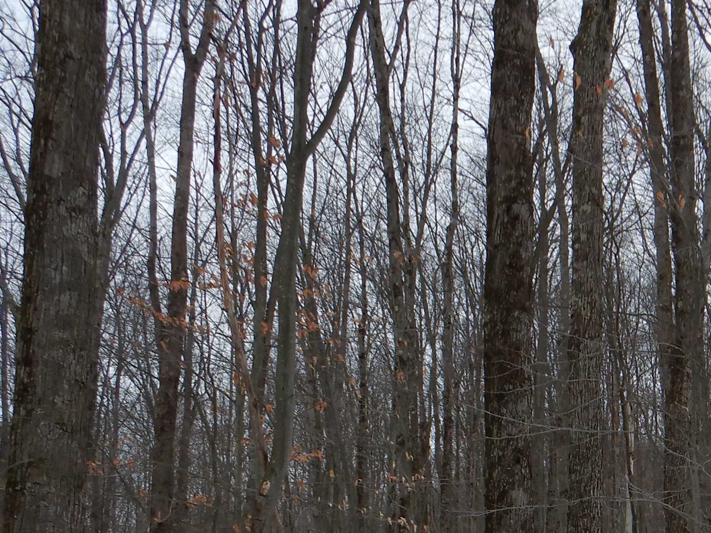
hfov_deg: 29.9
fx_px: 1294
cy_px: 567
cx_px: 585
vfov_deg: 22.2
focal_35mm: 63
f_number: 2.8
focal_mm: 4.3
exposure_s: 1/100
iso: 125
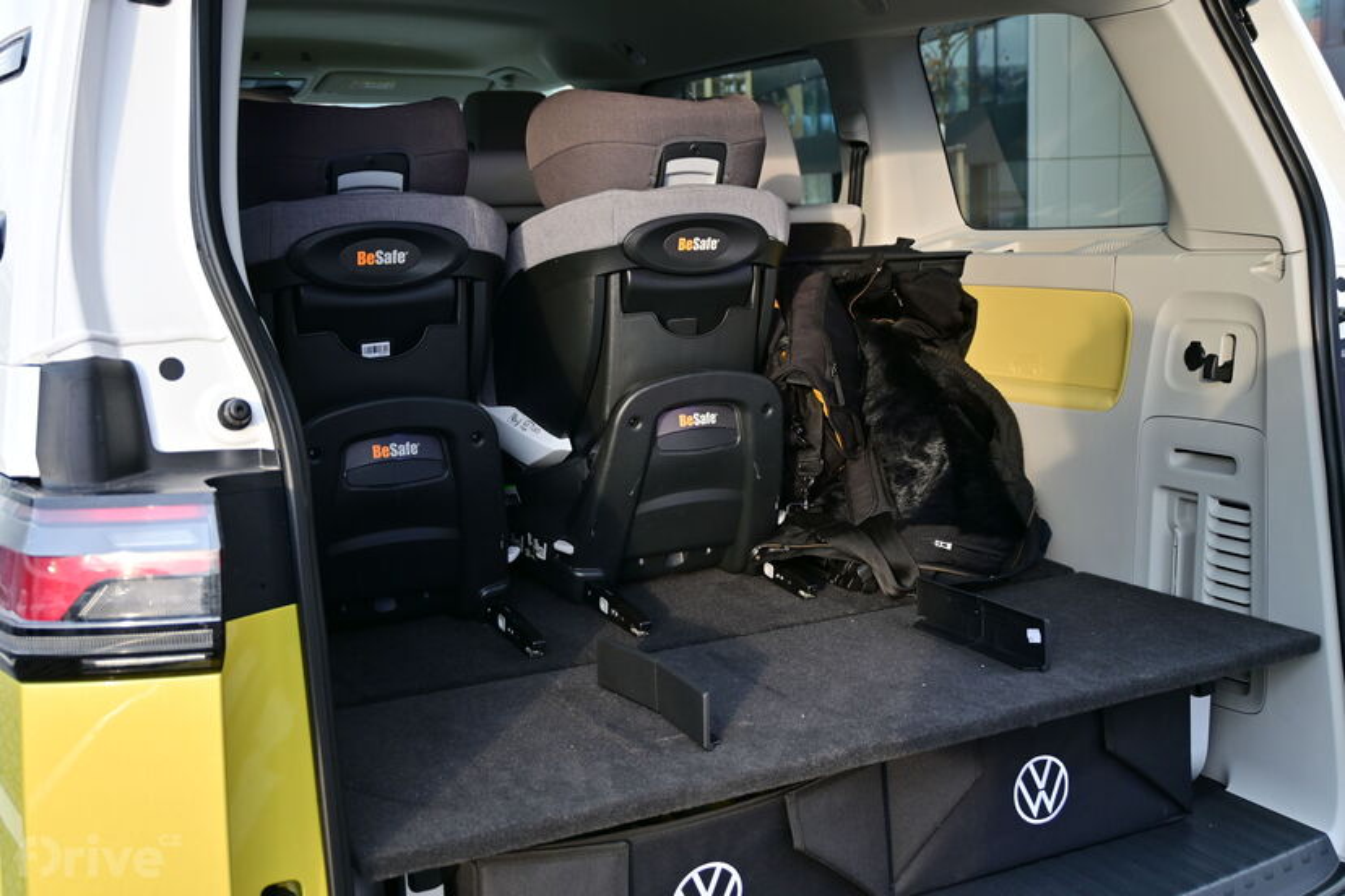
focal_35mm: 38
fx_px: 1401
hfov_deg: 51.3
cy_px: 448
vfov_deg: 35.5
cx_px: 672
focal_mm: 25
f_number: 4.2
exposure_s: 1/40
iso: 125
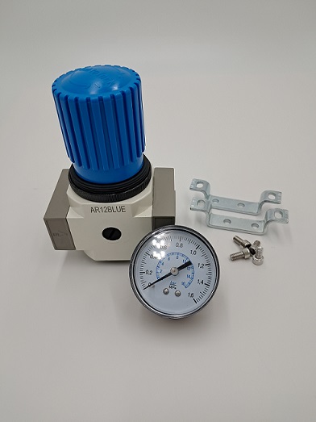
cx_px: 158
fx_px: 329
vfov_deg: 65.3
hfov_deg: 51.3
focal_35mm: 27
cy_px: 211
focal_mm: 4
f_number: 1.8
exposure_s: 1/50
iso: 125
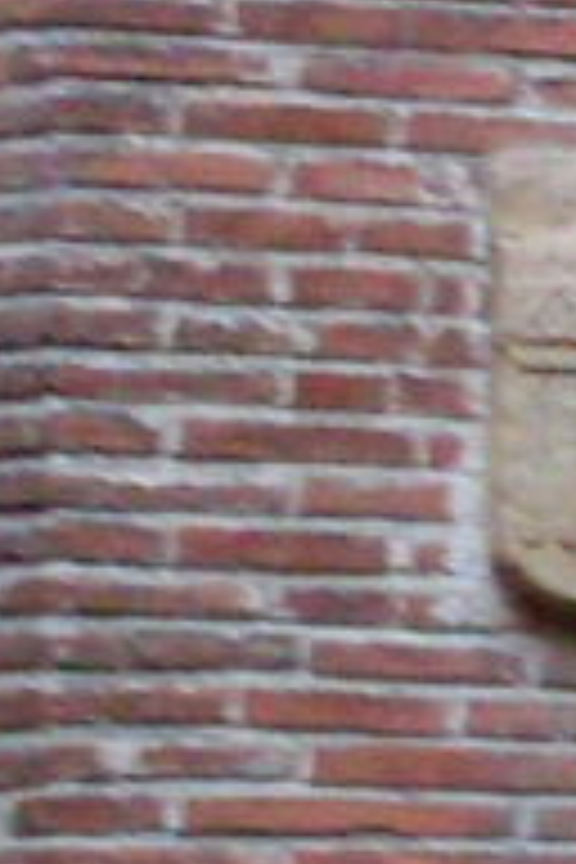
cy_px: 477
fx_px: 7895
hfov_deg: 4.0
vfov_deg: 6.3
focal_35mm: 329
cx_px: 1786
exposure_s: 1/15
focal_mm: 6.3
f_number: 2.8
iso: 200
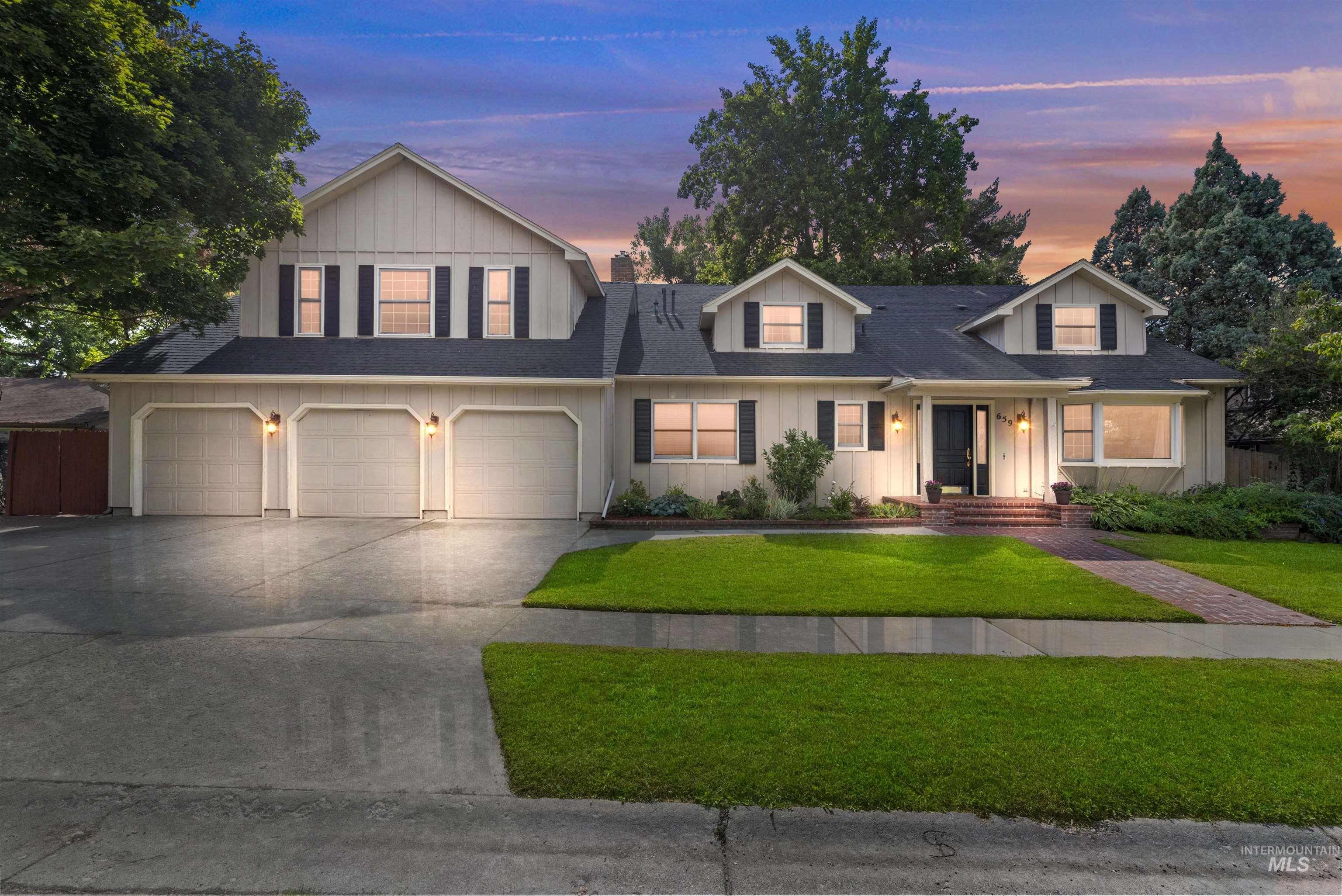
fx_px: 559
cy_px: 448
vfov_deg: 77.4
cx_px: 671
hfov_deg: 100.4
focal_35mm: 15
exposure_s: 1/320
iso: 320
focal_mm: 15
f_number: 11
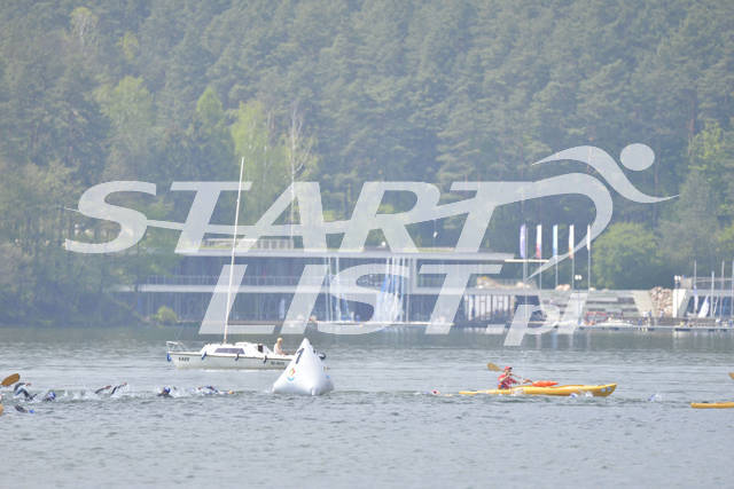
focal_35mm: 600
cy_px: 244
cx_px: 367
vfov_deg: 2.3
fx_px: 12235
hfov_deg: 3.4
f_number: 8
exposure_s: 1/2000
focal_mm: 600
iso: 800
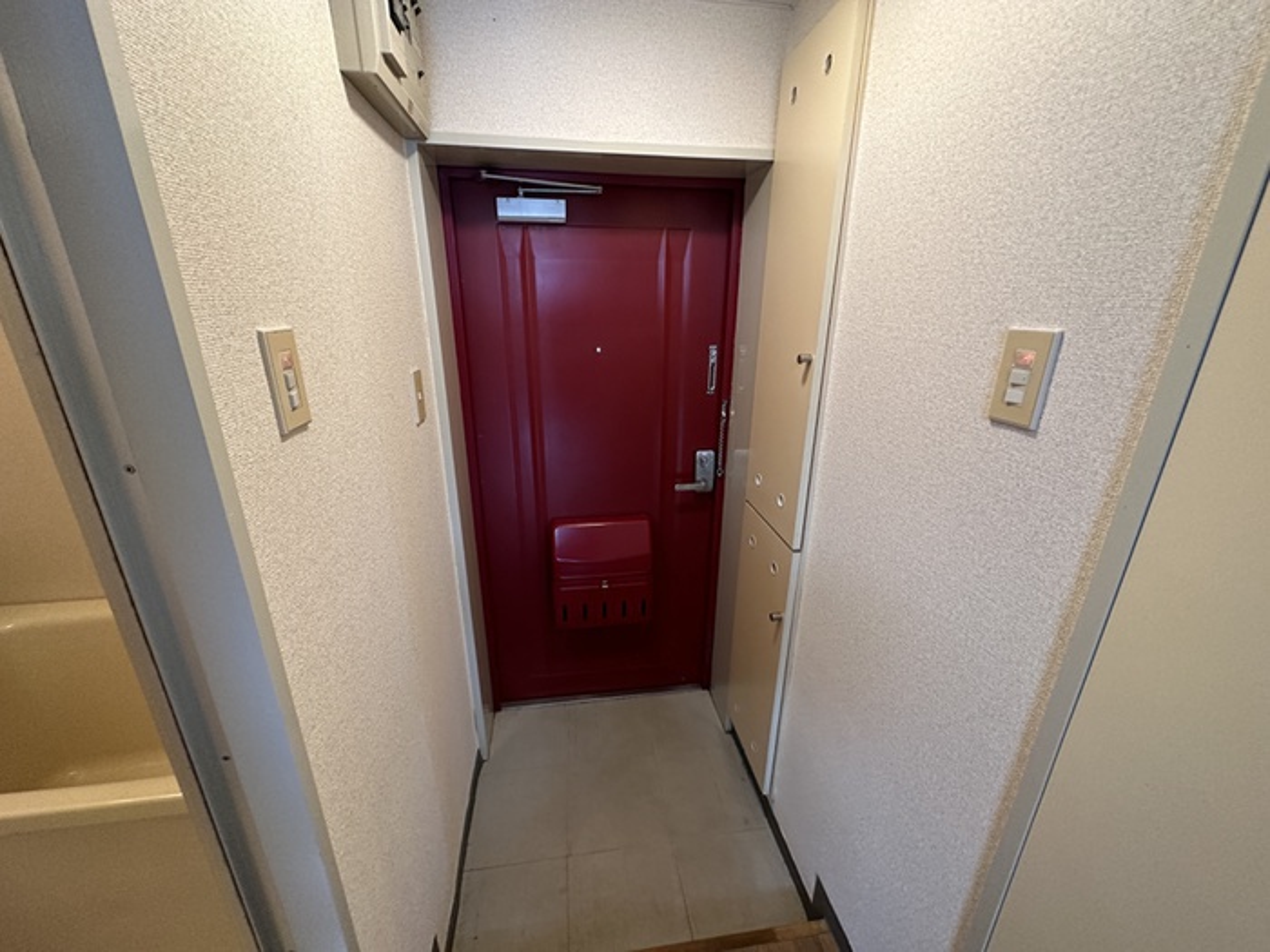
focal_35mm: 14
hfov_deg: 102.1
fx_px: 514
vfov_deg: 85.7
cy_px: 476
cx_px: 635
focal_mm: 2.22
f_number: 2.2
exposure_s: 1/50
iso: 320
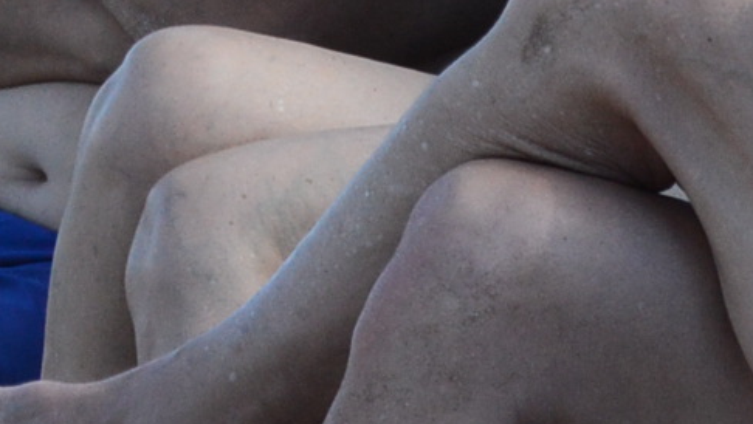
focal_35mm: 505
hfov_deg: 4.3
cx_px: 420
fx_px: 10089
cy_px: -484
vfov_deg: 2.4
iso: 400
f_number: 10
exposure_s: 1/200
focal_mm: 52
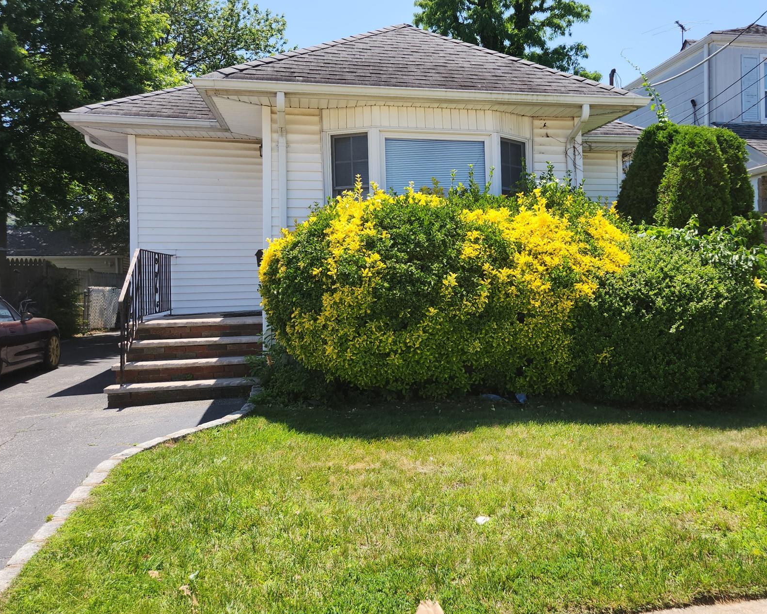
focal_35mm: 29
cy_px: 287
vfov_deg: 49.9
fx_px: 658
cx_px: 481
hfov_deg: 59.6
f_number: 1.8
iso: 20
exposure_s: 1/897
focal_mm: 5.4
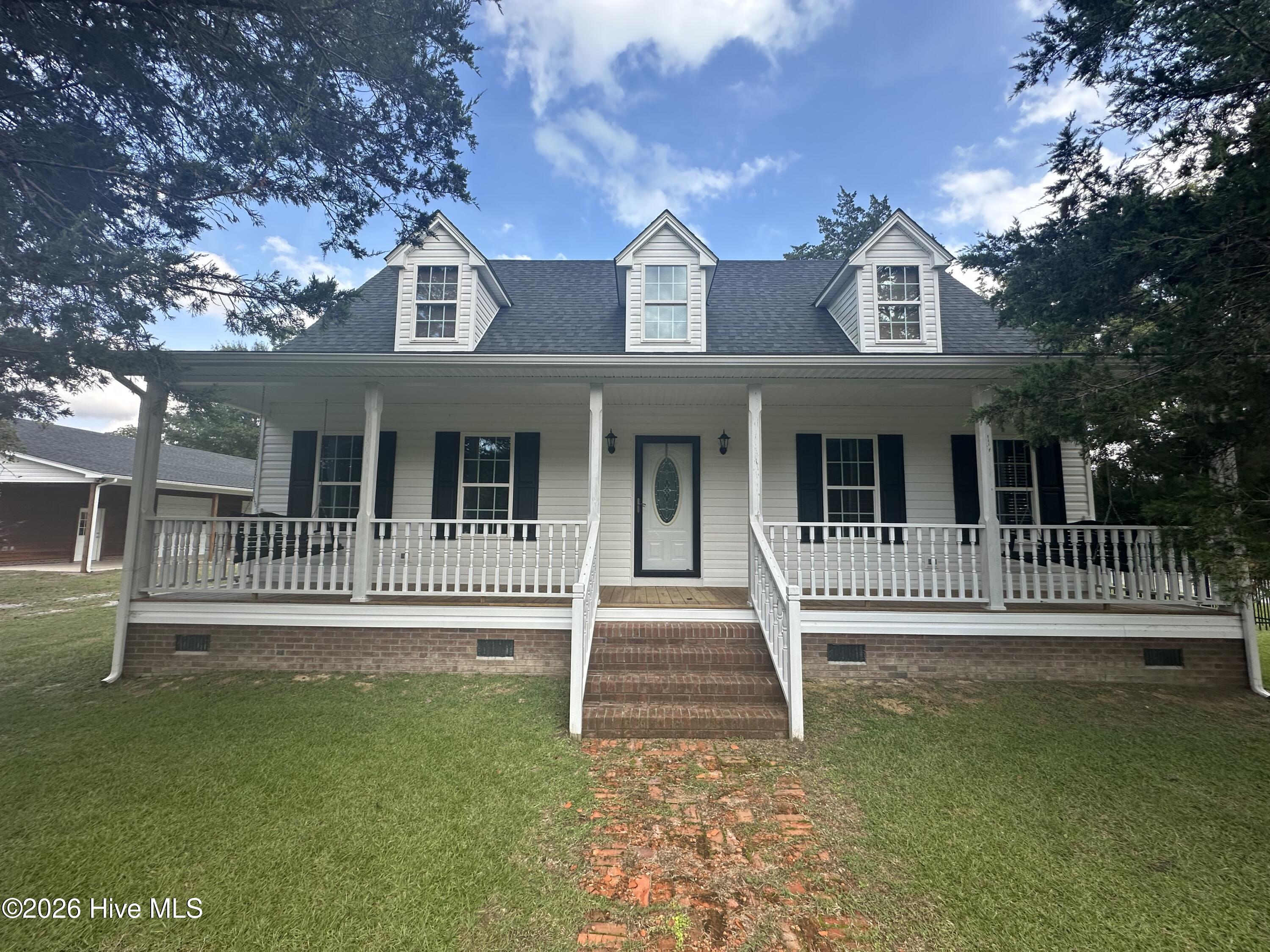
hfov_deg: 102.1
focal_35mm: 14
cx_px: 635
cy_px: 476
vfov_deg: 85.7
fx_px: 514
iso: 40
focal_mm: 2.22
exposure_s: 1/535
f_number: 2.2
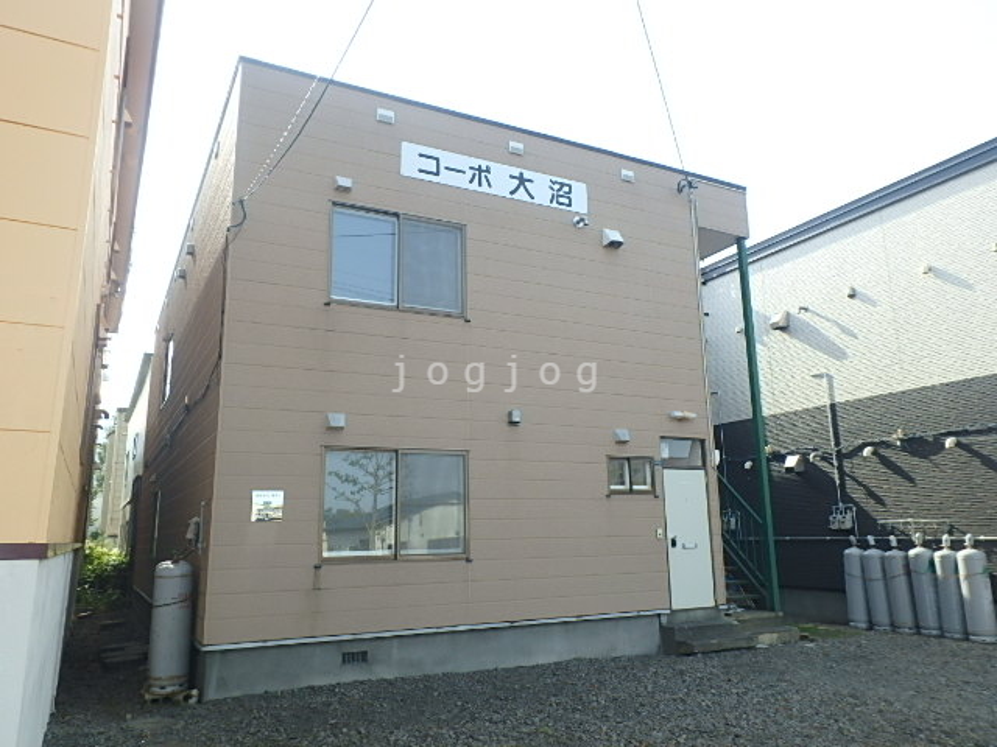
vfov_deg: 53.1
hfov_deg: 67.3
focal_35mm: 26
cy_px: 374
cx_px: 498
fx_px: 749
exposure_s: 1/250
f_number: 4.3
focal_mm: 4.7
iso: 125
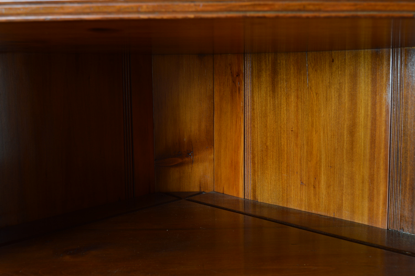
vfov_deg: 34.1
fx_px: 449
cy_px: 138
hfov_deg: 49.6
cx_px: 208
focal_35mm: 39
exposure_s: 1/160
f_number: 9
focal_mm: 26
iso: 100
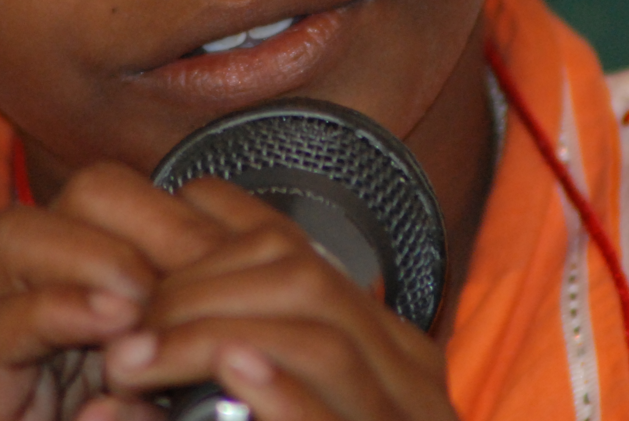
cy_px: -69
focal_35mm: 1087
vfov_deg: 1.3
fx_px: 19015
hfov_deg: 1.9
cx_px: 344
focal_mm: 300
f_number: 5.6
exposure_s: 1/60
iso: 800
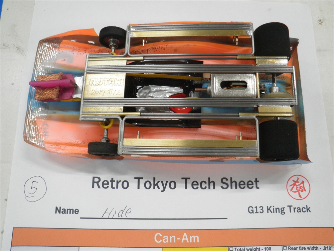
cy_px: 126
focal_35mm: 28
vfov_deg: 49.7
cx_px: 167
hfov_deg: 63.4
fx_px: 270
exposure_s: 1/30
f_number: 3
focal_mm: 5
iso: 200
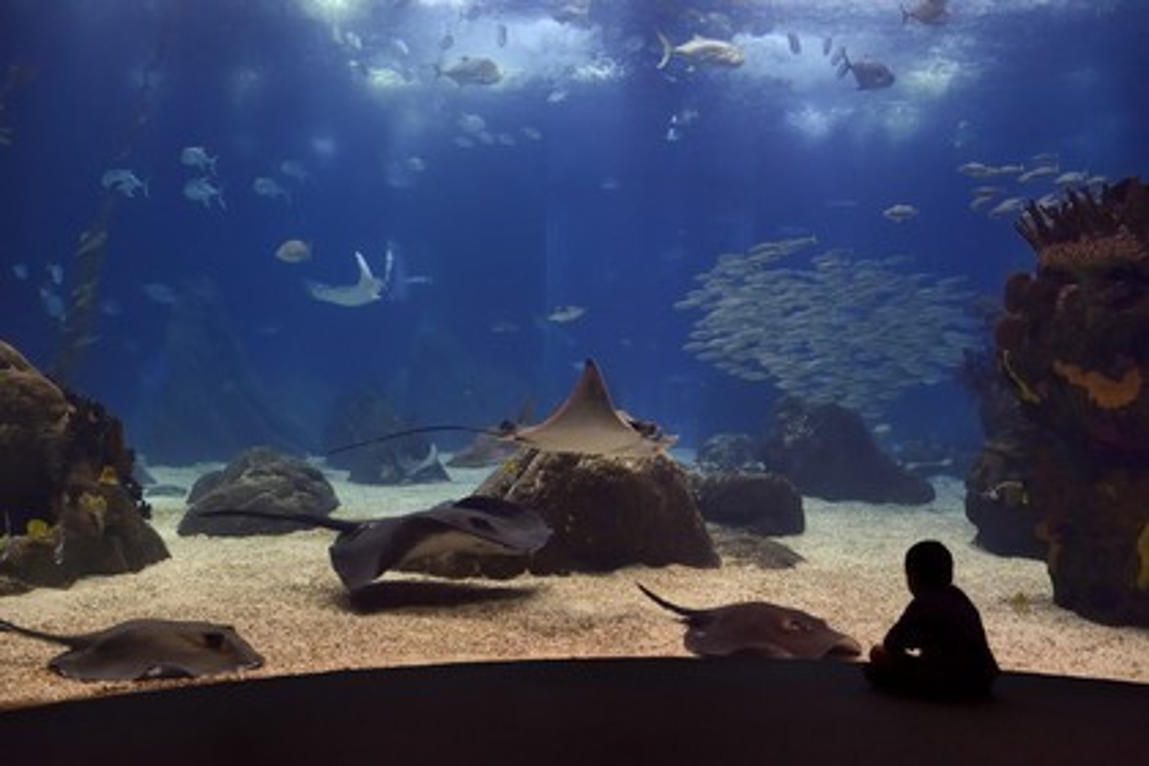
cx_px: 574
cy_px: 383
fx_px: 1085
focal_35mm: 34
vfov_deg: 38.9
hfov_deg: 55.8
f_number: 4.5
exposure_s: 1/60
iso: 1600
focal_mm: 34
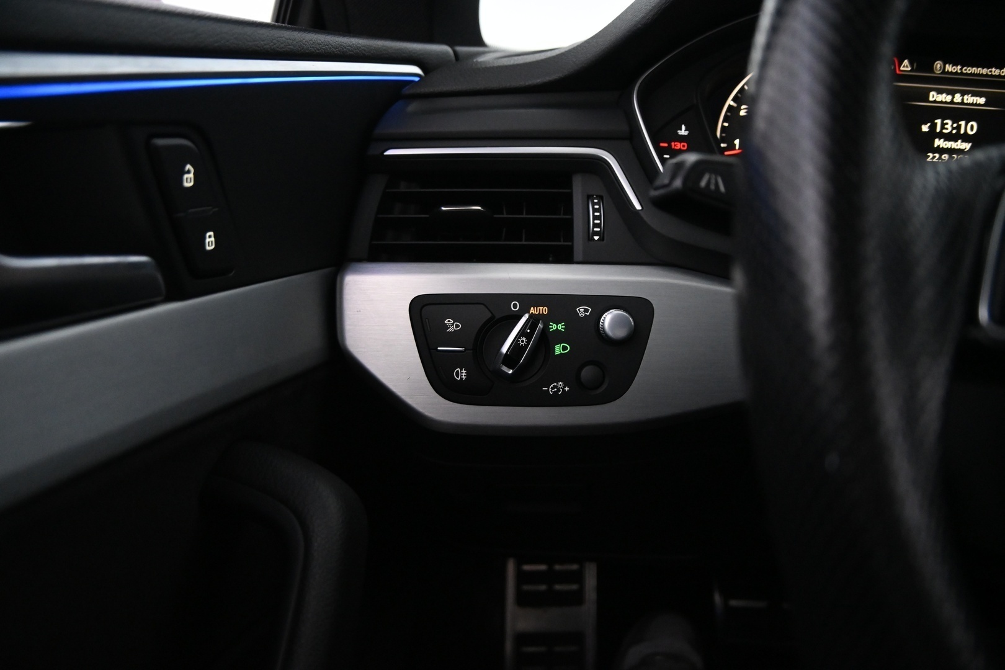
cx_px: 502
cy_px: 335
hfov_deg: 27.0
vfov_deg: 18.2
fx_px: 2094
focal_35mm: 75
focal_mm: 50
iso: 3600
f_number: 6.3
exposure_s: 1/80
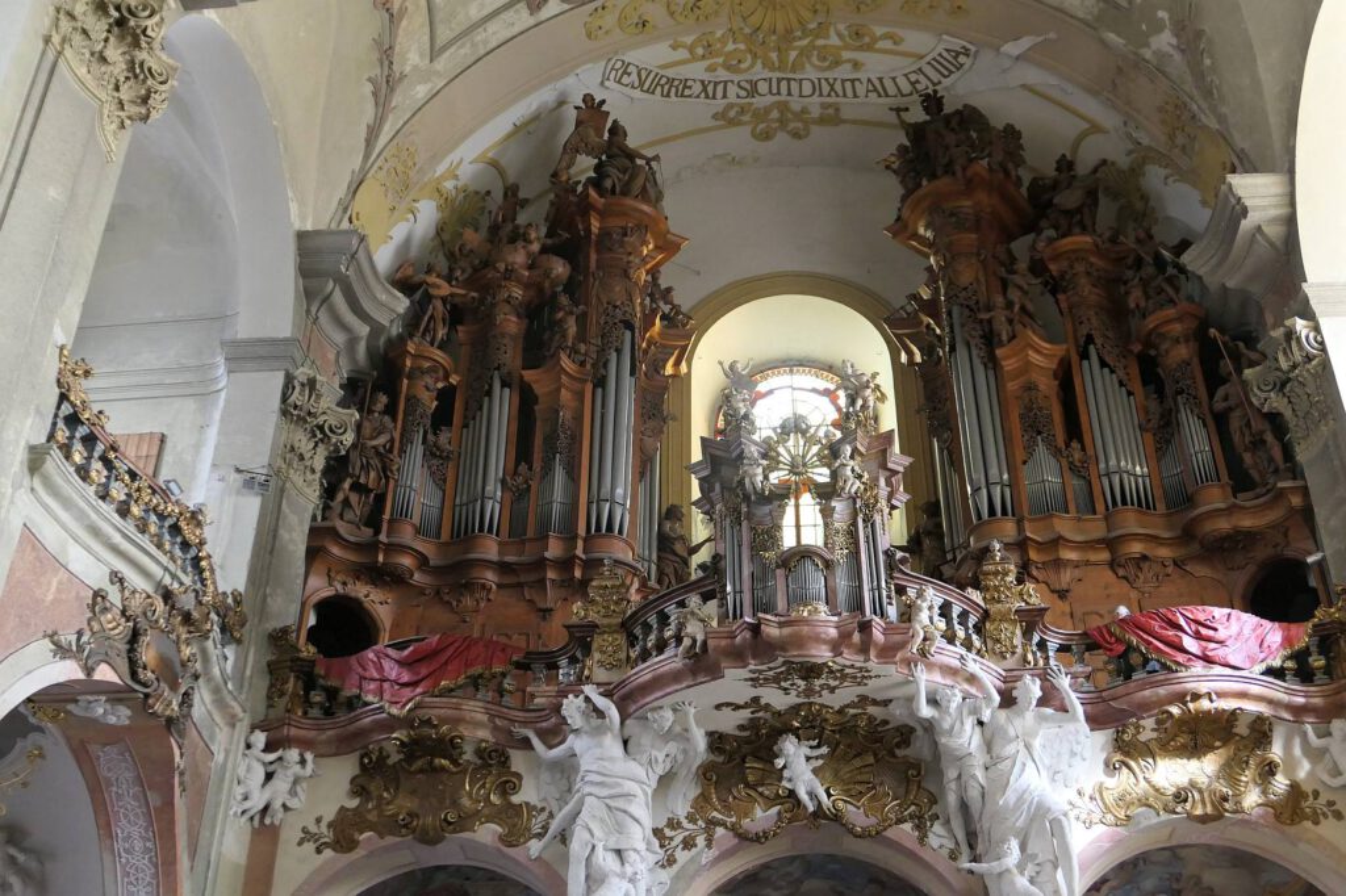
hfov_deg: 46.4
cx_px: 673
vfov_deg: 31.9
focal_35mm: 42
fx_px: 1570
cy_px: 448
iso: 1600
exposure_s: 1/100
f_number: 2.8
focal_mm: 15.4
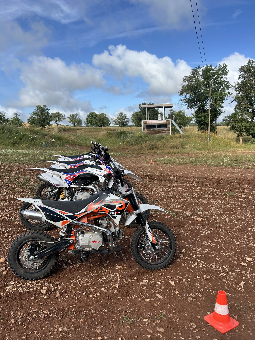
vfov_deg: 67.3
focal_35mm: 26
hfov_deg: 53.1
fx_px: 255
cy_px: 170
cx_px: 128
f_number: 1.5
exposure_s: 1/1751
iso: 50
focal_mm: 5.7
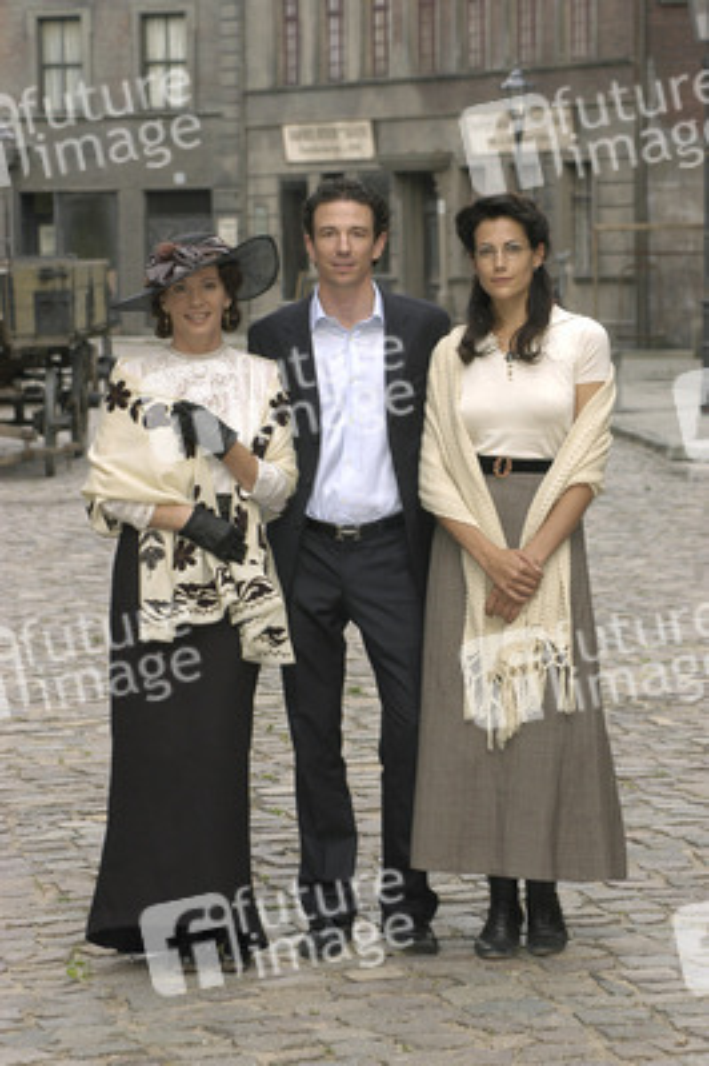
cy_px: 533
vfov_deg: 16.1
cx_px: 354
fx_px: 3773
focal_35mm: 128
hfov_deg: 10.7
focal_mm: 85
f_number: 6.3
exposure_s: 1/160
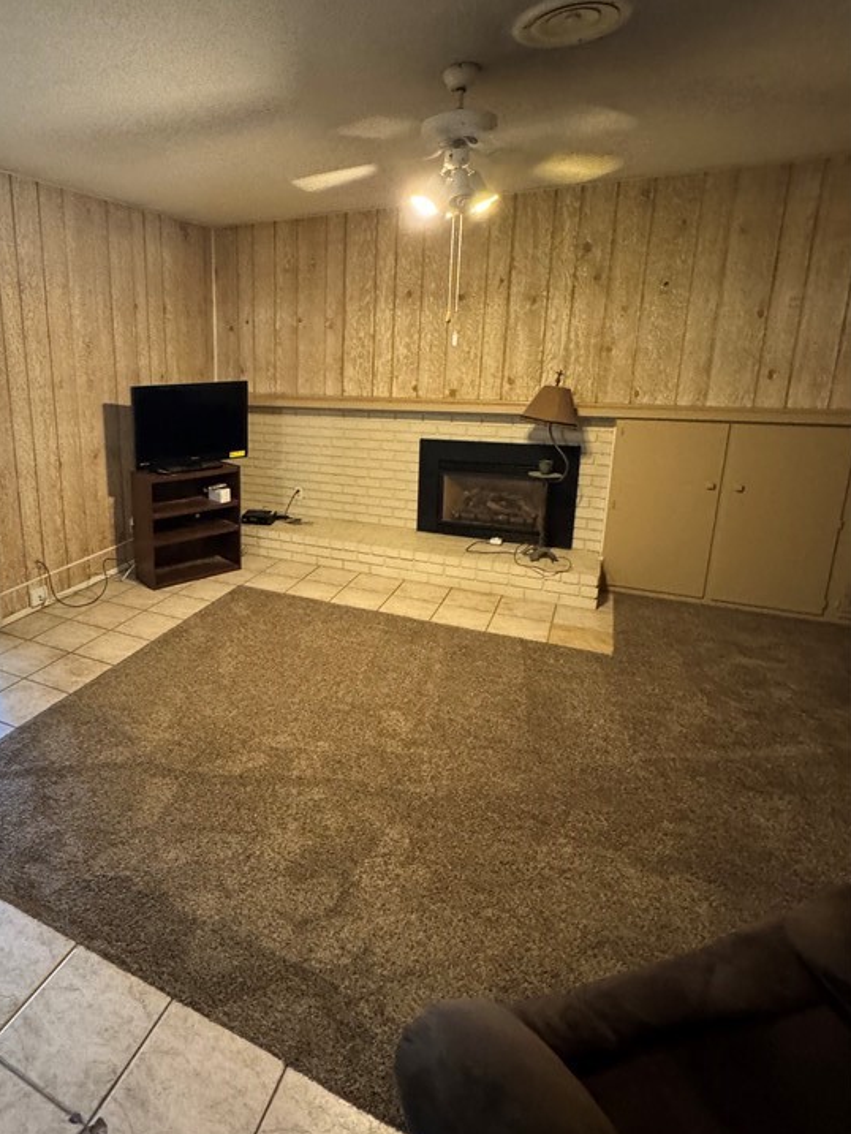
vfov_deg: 81.3
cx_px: 248
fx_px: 655
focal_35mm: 20
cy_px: 493
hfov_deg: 63.4
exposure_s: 1/40
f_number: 2.2
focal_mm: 2.22
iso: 1000
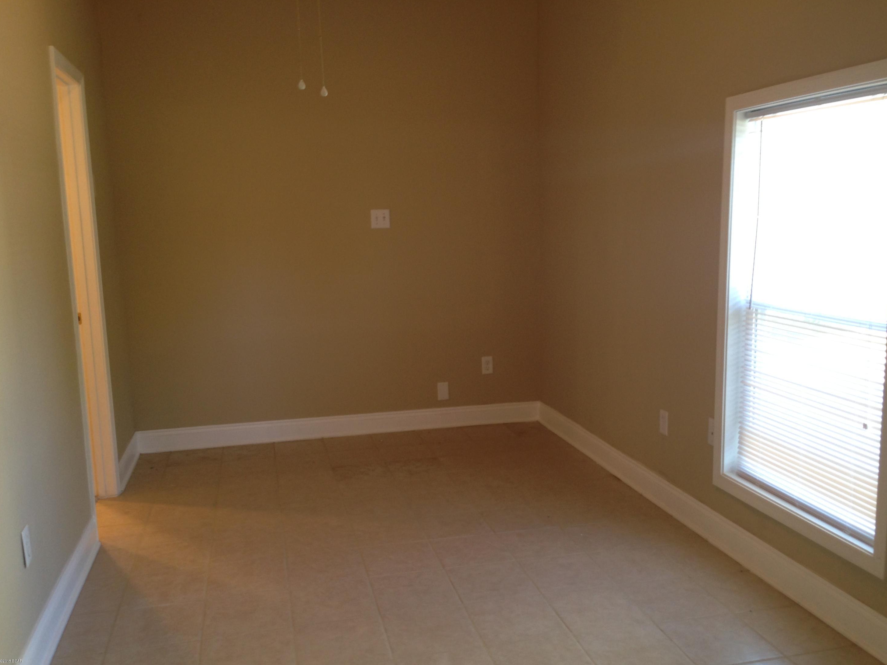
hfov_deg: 54.0
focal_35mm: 34
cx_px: 455
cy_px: 340
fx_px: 871
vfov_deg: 41.8
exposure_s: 1/20
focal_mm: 4.12
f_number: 2.4
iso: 50
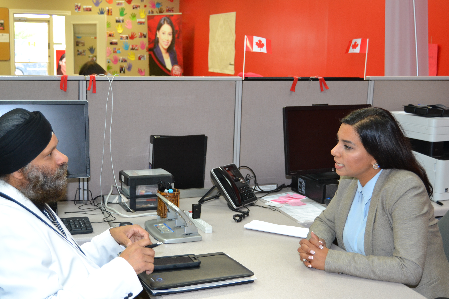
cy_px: 150
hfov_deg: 41.1
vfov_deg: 28.1
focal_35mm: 48
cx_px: 224
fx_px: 599
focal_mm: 32
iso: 900
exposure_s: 1/60
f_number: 4.5
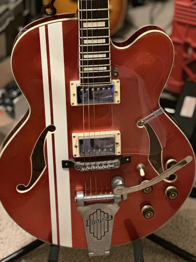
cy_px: 131
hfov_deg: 19.1
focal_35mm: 77
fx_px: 581
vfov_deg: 25.3
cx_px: 98
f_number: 2.8
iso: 800
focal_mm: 9
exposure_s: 1/15
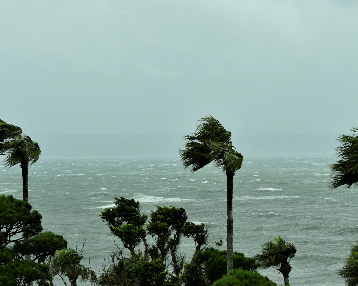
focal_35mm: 155
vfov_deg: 10.0
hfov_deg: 12.4
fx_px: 1642
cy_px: 152
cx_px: 209
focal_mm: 80
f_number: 8
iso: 100
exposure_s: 1/250
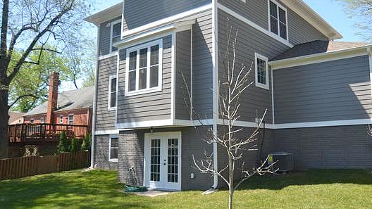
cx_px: 234
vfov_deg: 36.6
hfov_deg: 60.2
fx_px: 316
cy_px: 94
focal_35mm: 32
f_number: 6.3
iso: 100
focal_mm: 14
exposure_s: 1/160
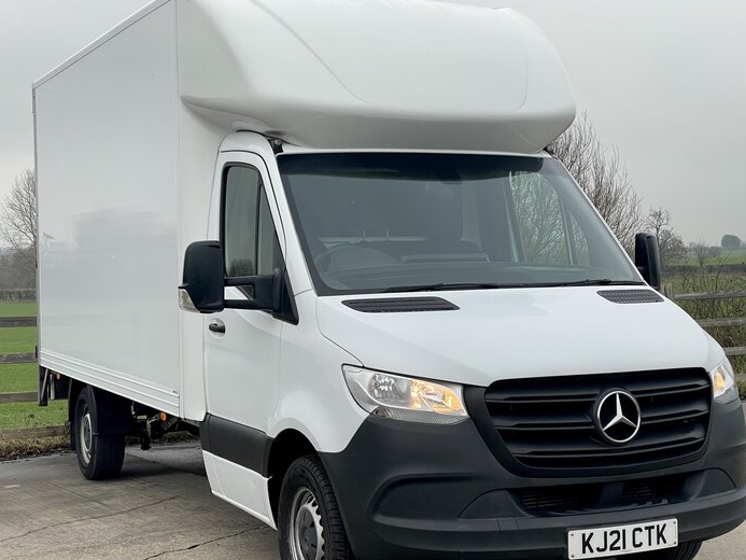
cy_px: 302
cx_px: 391
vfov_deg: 24.4
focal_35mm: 60
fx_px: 1293
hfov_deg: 32.2
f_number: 2
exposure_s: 1/99
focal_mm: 6
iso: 32
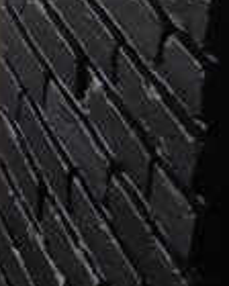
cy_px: -402
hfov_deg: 7.9
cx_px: -499
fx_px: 1389
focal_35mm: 164
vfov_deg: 10.2
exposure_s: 1/655
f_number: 1.8
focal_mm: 5.4
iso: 80
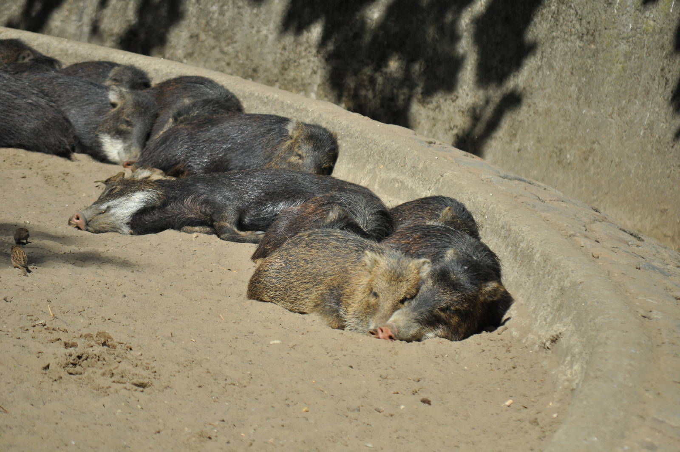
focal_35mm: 300
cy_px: 226
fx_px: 5660
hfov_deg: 6.9
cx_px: 340
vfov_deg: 4.6
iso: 800
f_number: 5.6
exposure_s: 1/4000
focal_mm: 200
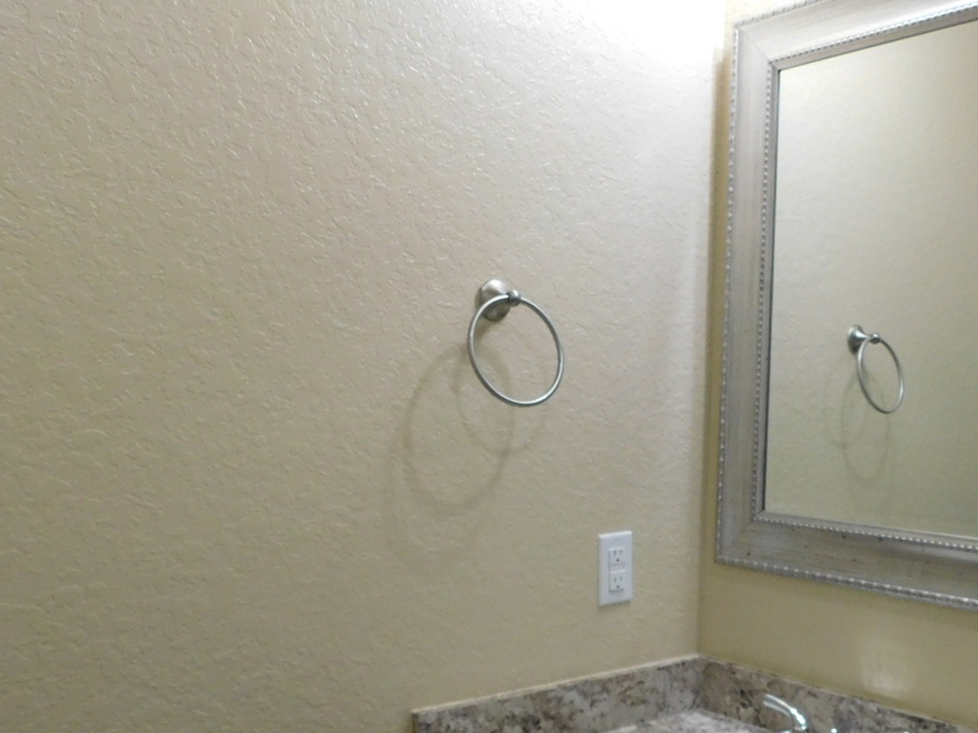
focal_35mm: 36
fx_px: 1017
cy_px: 509
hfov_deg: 50.2
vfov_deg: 39.0
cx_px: 671
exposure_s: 1/30
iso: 320
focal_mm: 4
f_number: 3
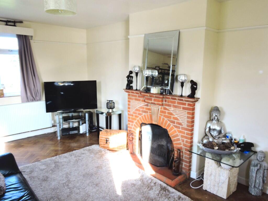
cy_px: 100
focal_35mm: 28
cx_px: 134
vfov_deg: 49.7
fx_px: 217
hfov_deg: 63.4
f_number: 3.5
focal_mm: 5
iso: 100
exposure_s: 1/30
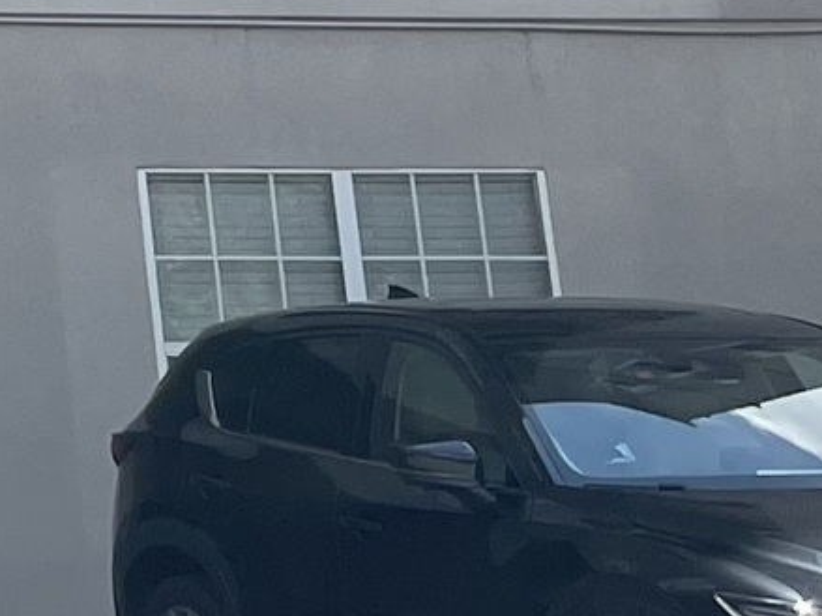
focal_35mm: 175
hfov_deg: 9.1
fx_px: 4154
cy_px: -777
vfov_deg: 7.9
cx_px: -1625
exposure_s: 1/2165
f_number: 1.6
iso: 32
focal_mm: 5.1
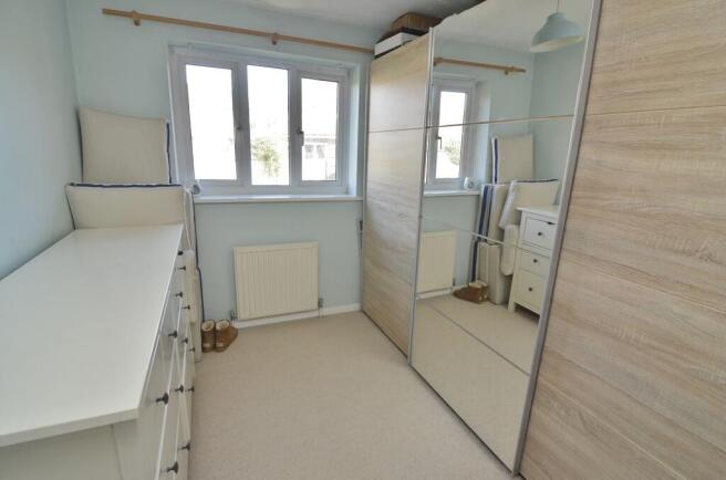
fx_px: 347
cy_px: 240
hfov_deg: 92.6
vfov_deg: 69.4
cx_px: 363
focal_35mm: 17
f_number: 5.6
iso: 400
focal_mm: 11.5
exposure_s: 1/60
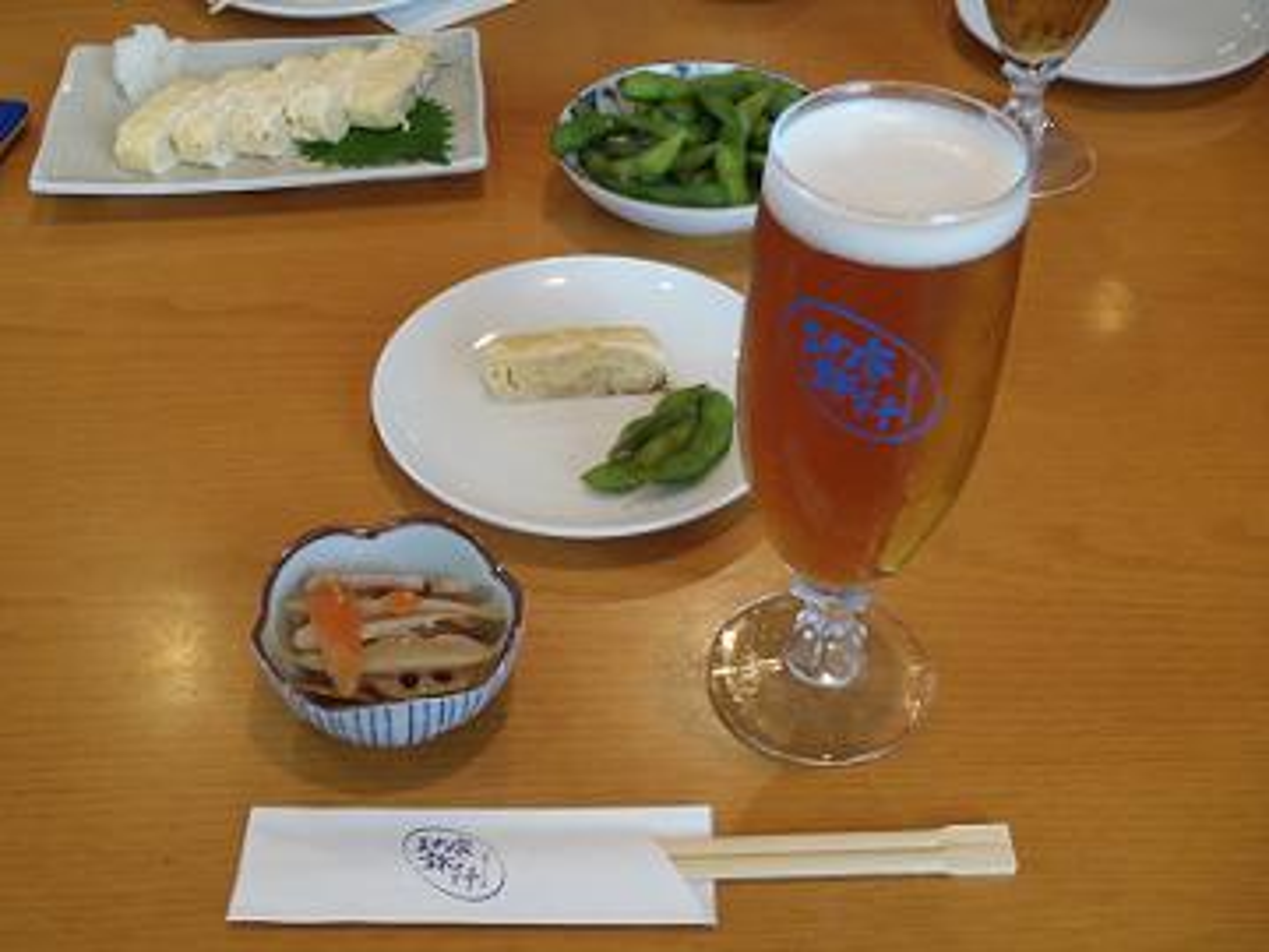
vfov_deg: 36.0
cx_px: 634
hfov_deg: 46.8
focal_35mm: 40
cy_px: 476
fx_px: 1466
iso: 200
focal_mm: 7.28
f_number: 4.7
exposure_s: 1/15
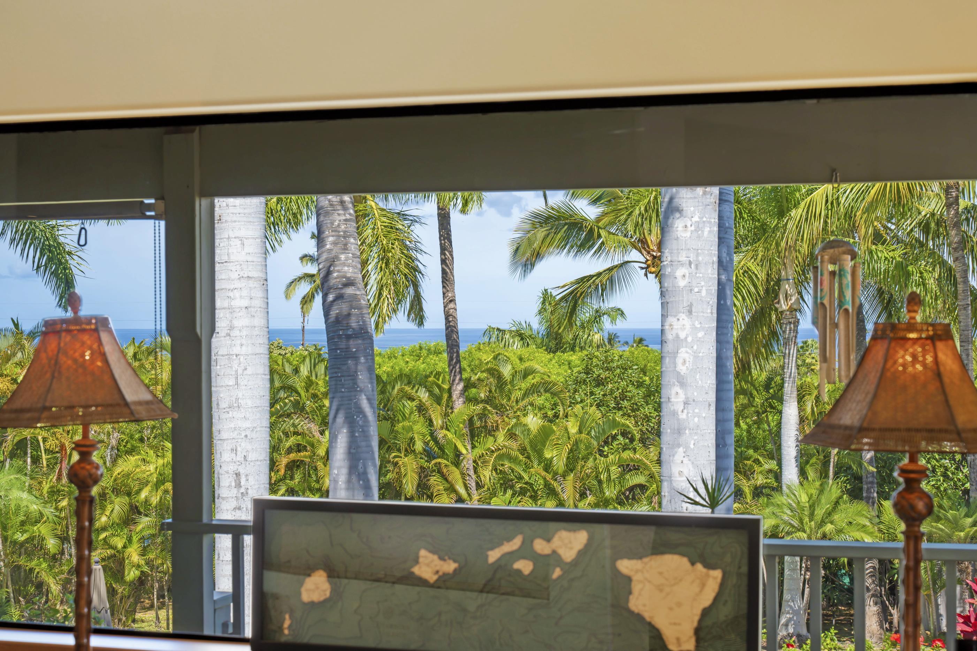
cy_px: 326
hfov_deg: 34.5
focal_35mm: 58
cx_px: 488
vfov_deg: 23.4
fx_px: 1574
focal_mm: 58
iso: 100
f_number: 8
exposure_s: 1/8
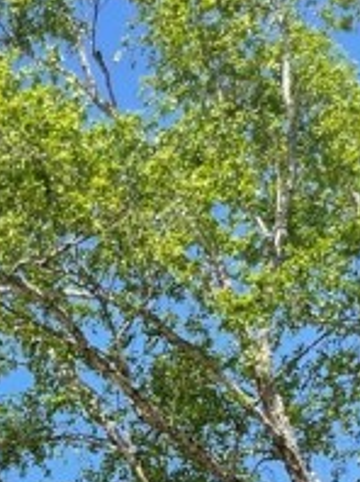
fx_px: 1404
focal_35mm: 101
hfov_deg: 14.4
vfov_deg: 16.1
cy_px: 898
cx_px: 2
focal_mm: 4.2
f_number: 1.6
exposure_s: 1/2506
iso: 32
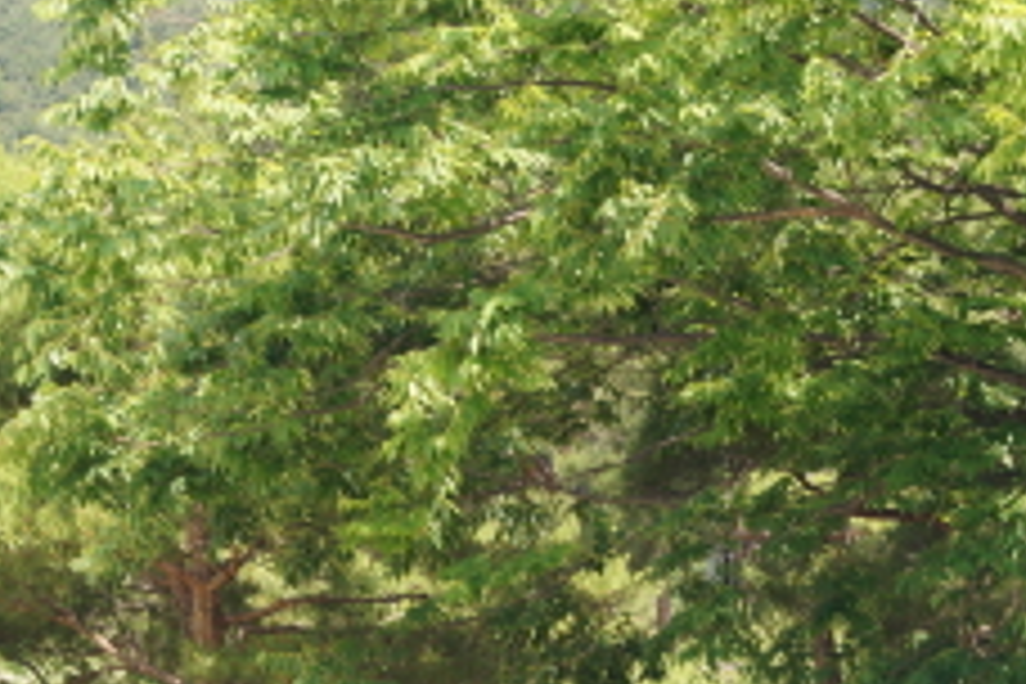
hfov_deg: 15.4
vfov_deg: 10.3
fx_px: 3676
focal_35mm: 129
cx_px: 1156
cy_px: 994
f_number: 8
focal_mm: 28
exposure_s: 1/80
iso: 100
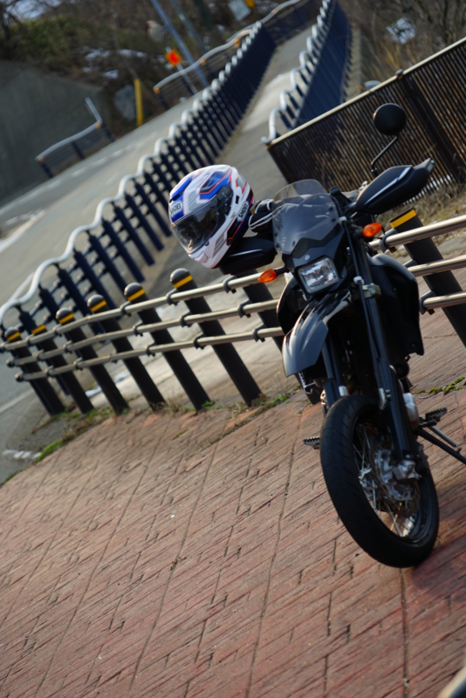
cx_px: 233
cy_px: 349
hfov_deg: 7.9
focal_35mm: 175
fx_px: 3395
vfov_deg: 11.7
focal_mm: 175
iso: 125
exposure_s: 1/200
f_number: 6.3
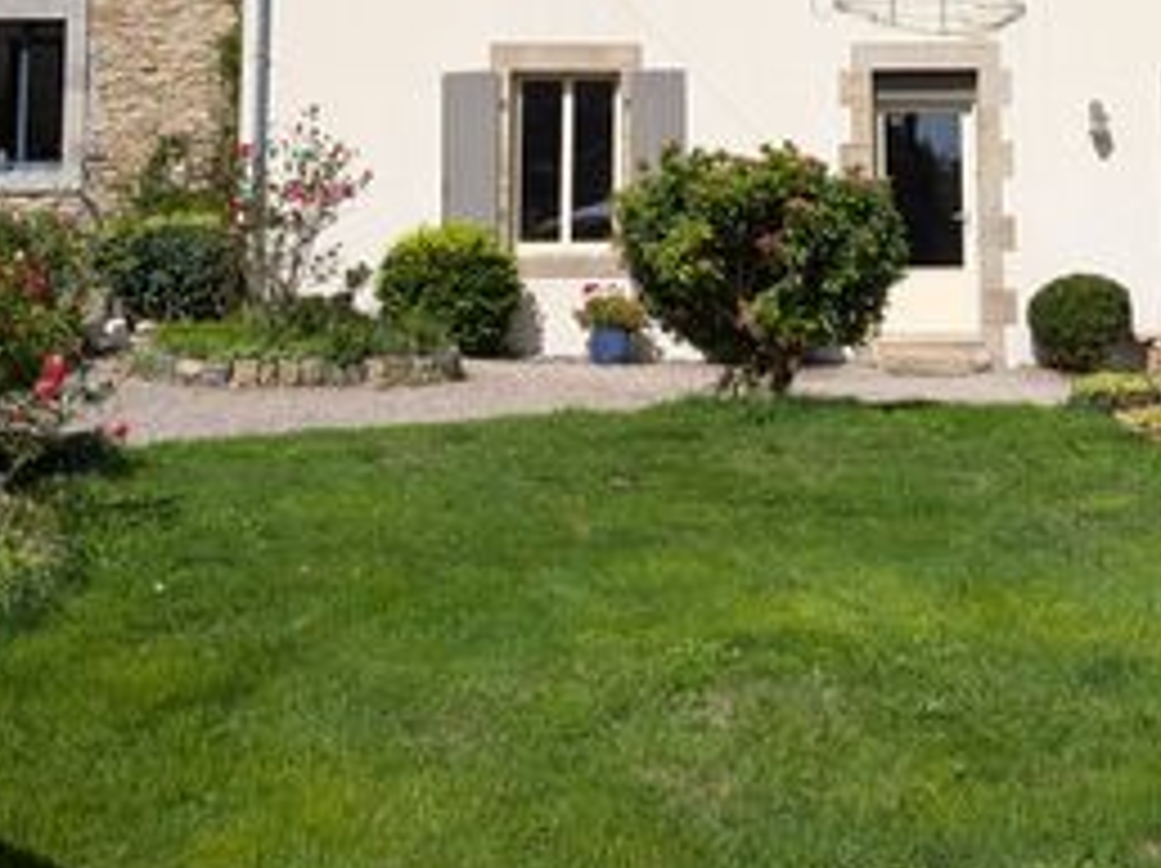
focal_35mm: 56
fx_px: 1876
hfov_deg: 34.0
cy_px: 0
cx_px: 788
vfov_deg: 24.8
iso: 21
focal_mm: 6.9
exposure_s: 1/1764
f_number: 1.68
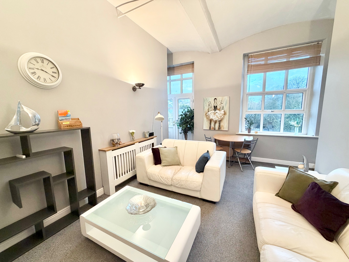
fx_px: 141
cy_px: 131
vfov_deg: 85.7
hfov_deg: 102.1
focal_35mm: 14
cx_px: 174
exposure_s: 1/100
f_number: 2.2
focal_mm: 2.22
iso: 250
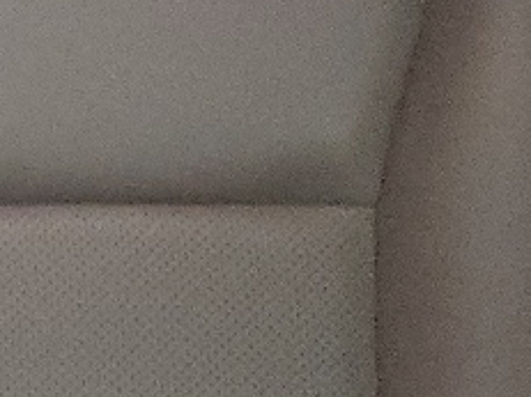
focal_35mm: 180
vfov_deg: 8.2
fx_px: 2760
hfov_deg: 8.4
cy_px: 188
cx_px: -1267
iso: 436
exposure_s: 1/30
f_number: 1.5
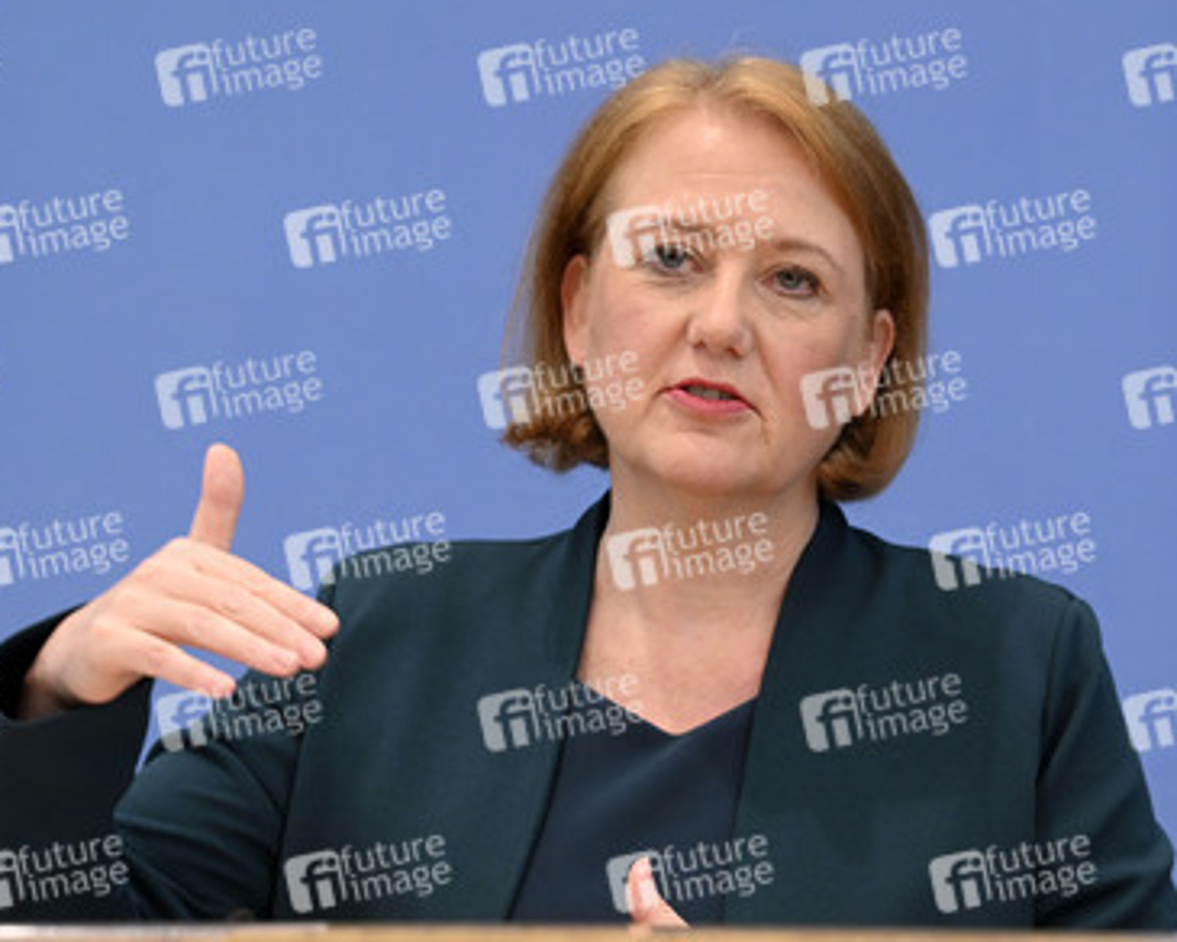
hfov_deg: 13.9
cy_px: 471
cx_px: 605
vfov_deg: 11.1
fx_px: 4842
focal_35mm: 139
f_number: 7.1
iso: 3200
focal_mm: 120
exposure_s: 1/320
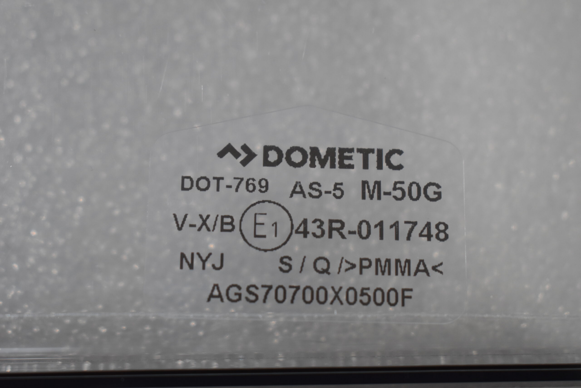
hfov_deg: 29.2
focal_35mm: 69
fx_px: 1114
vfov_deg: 19.7
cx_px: 290
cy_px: 194
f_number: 5.3
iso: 800
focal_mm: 46
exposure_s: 1/125
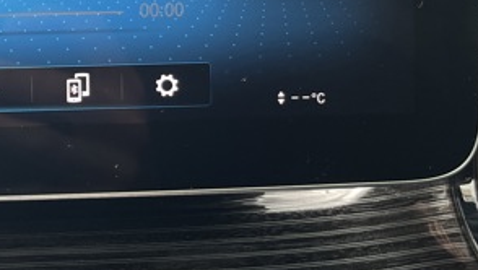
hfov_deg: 24.8
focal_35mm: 77
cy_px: 132
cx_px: -98
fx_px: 977
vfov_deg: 15.7
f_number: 1.6
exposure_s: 1/121
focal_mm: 5.1
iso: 80
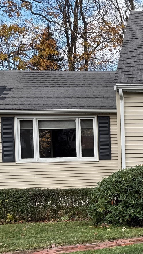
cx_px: 245
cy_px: 159
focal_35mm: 61
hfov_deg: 16.9
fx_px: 411
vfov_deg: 34.2
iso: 80
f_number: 1.78
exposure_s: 1/1032
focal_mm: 6.76
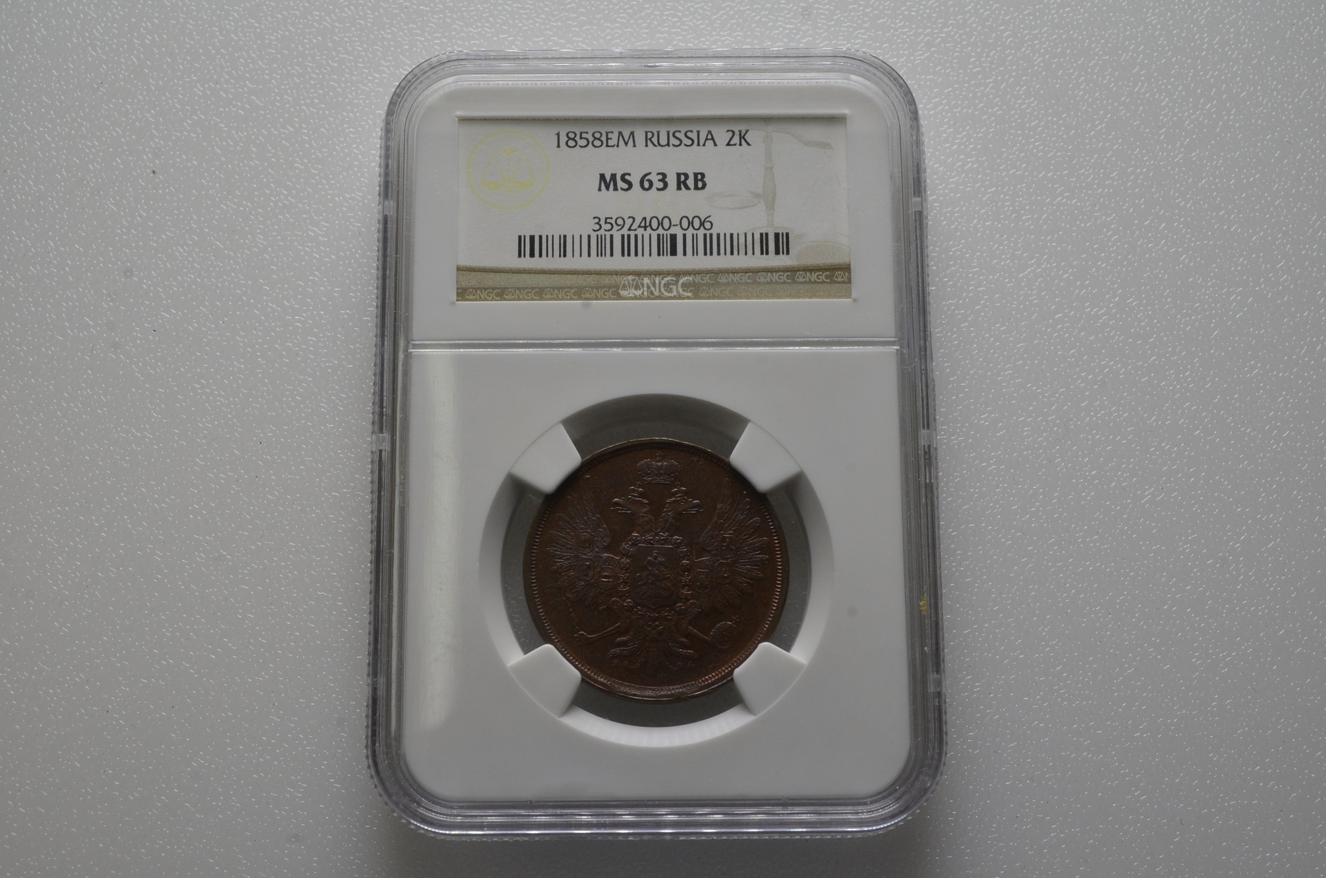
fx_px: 1764
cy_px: 439
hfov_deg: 41.2
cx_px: 663
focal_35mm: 48
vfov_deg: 28.0
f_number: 14
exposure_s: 1/250
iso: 400
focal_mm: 32
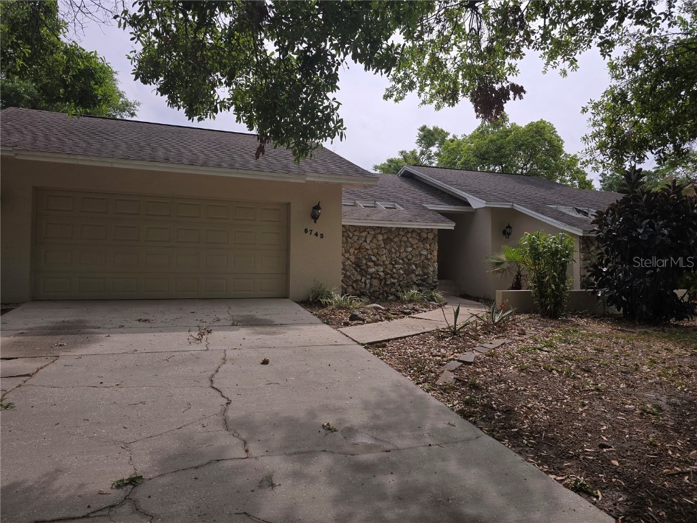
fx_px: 463
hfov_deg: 73.9
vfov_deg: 58.9
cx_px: 348
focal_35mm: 23
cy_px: 262
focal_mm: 6.3
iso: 12
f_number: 1.7
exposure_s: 1/1290
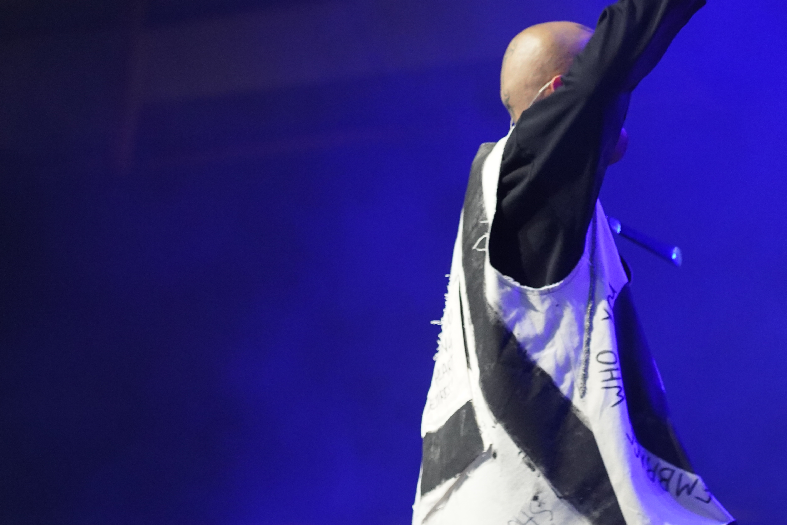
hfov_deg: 12.3
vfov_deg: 8.2
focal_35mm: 167
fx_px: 3651
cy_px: 291
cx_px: 434
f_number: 4
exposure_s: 1/160
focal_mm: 105
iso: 3200
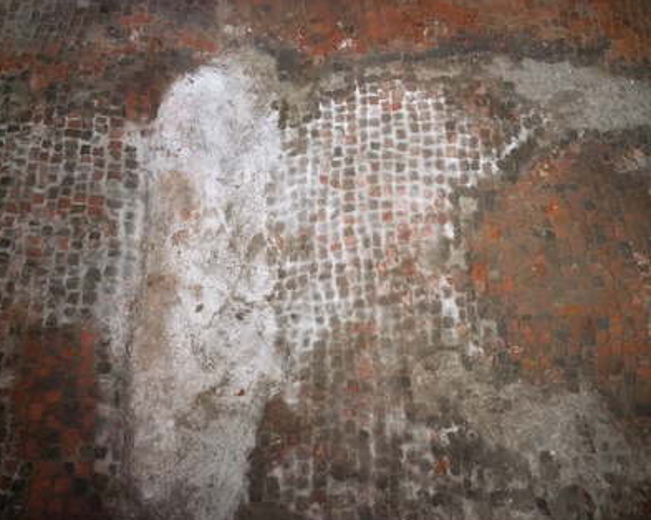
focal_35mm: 36
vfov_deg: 41.1
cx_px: 326
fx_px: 693
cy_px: 270
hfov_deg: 50.3
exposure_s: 1/25
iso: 80
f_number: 2.4
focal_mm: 3.3
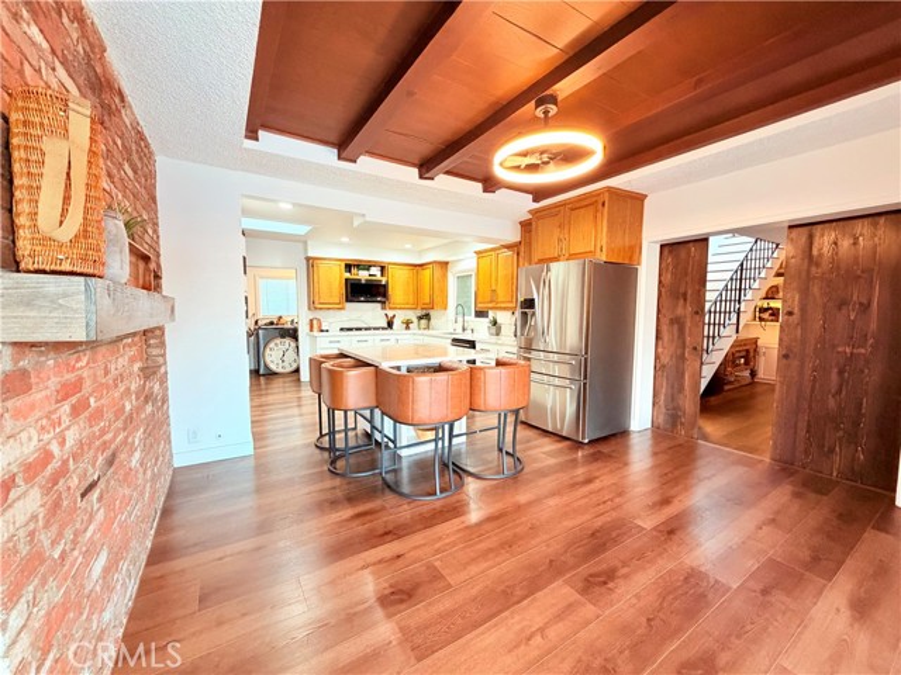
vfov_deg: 85.7
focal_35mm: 14
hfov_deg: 102.1
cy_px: 338
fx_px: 364
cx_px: 450
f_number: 2.2
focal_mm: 2.22
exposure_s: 1/60
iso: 400
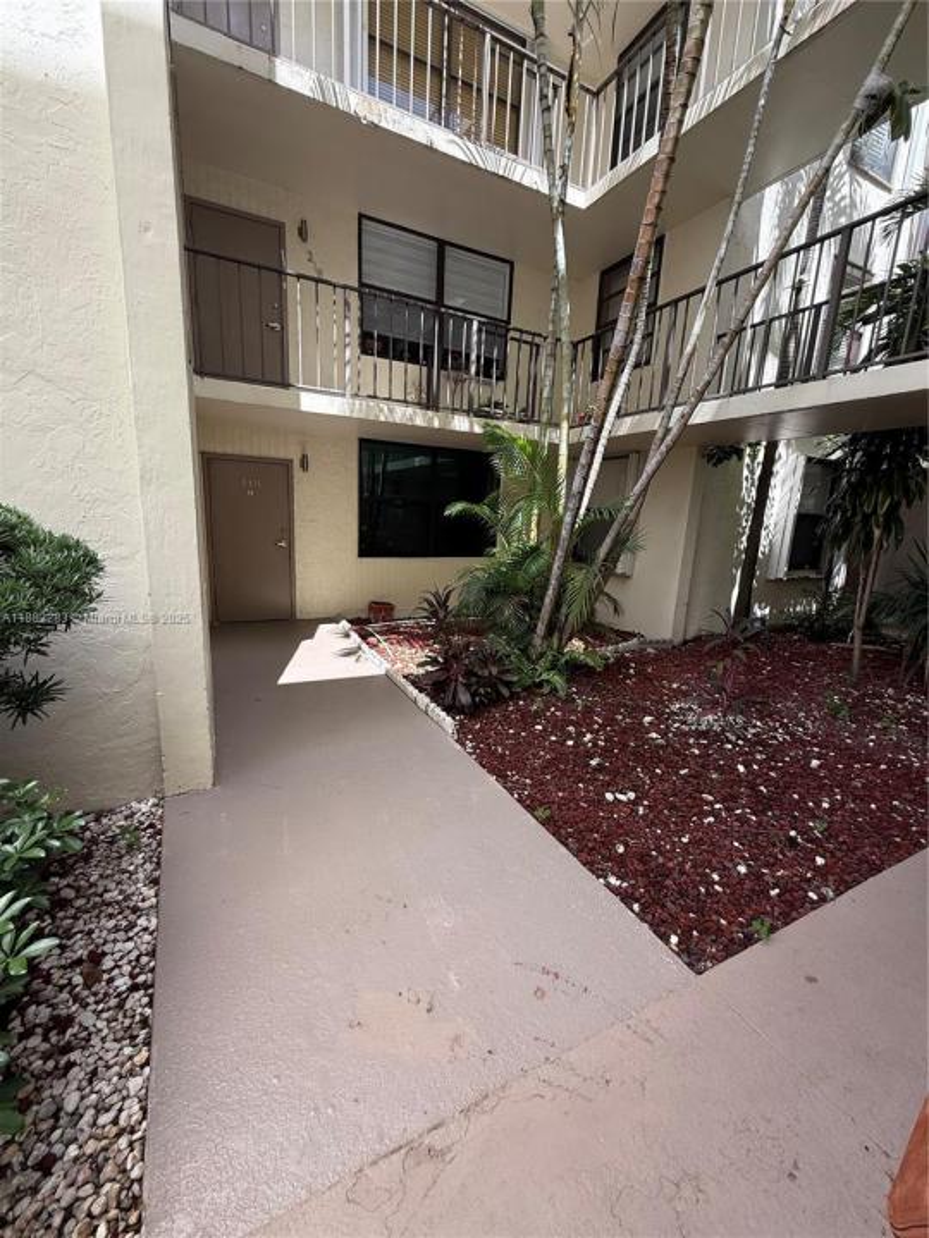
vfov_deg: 102.1
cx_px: 464
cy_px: 619
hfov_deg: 85.7
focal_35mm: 14
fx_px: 501
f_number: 2.2
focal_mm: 2.22
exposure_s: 1/372
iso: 64
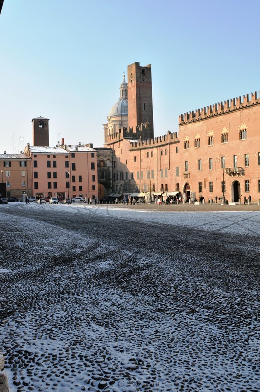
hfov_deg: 36.8
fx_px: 391
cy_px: 196
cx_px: 130
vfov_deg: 53.2
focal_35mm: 36
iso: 400
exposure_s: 1/350
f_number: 9.5
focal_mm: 24
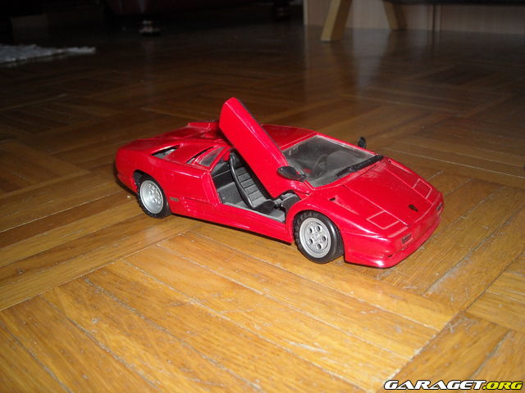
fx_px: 531
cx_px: 262
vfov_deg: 40.7
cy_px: 196
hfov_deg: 52.6
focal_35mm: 35
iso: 200
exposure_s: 1/60
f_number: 2.8
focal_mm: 5.7
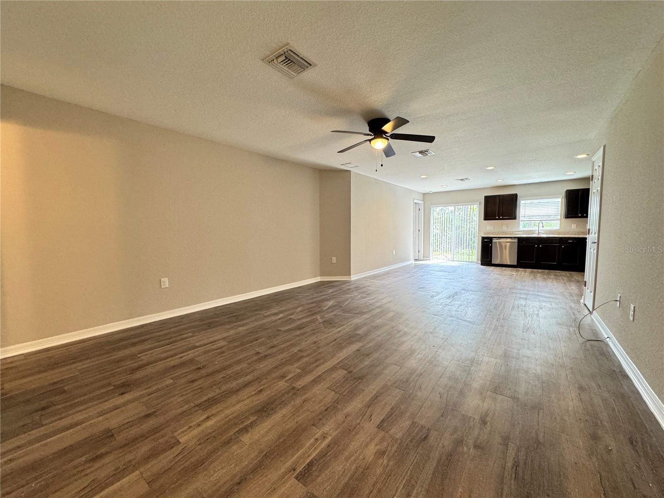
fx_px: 269
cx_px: 332
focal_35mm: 14
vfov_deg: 85.7
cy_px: 249
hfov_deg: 102.1
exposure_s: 1/60
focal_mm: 2.22
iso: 250
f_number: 2.2
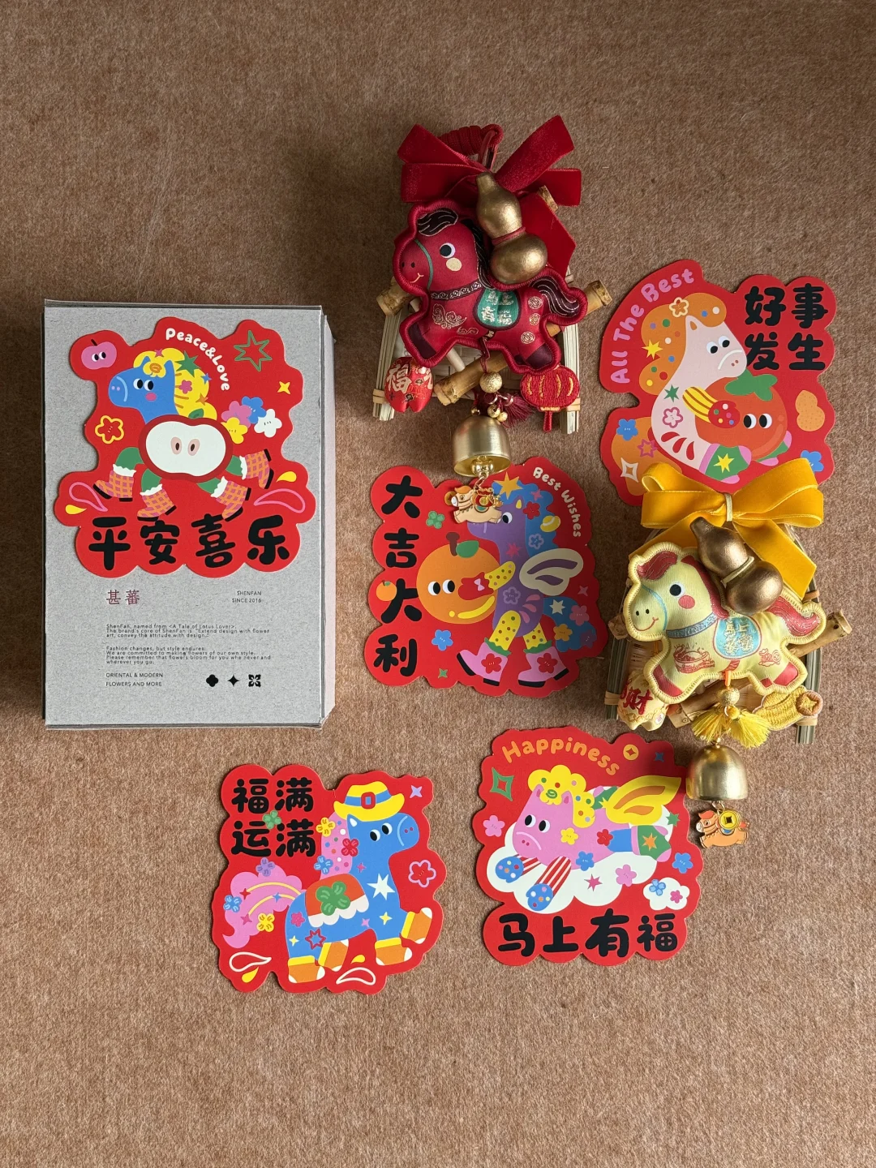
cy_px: 584
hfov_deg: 30.3
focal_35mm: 48
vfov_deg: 39.7
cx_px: 438
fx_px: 1620
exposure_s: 1/121
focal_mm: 6.76
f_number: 1.78
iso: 50
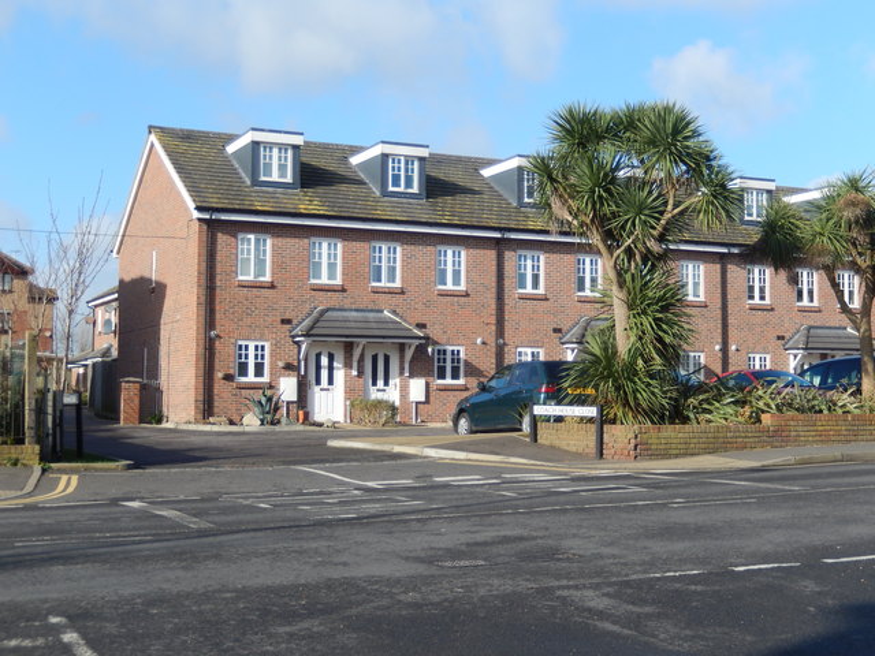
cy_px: 328
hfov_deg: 37.5
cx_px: 438
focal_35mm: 51
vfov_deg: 28.6
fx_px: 1289
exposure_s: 1/640
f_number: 4.5
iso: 125
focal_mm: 9.2
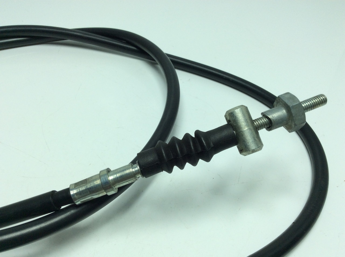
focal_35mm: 32
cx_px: 172
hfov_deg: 56.9
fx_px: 318
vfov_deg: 44.1
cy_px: 128
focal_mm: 3.3
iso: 32
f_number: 2.4
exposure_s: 1/502
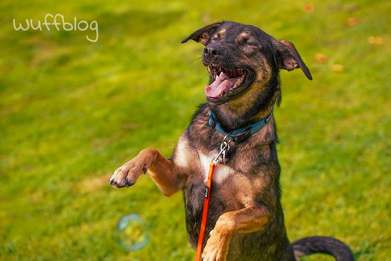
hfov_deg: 27.0
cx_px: 196
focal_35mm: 75
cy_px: 130
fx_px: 815
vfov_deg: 18.2
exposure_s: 1/2000
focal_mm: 75
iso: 640
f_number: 4
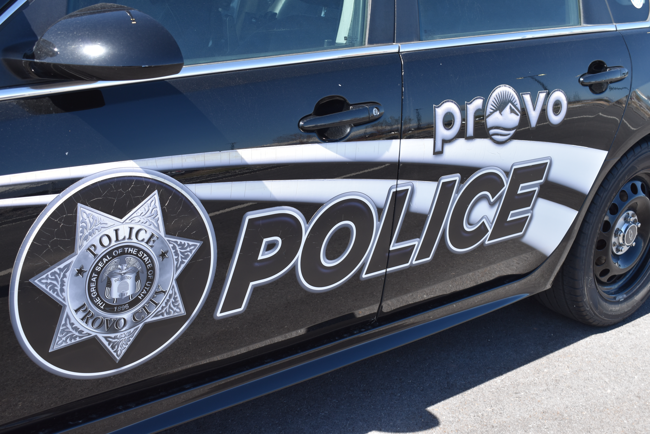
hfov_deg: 41.1
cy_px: 217
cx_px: 325
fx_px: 867
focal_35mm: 48
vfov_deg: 28.1
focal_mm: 32
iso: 200
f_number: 8
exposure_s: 1/250
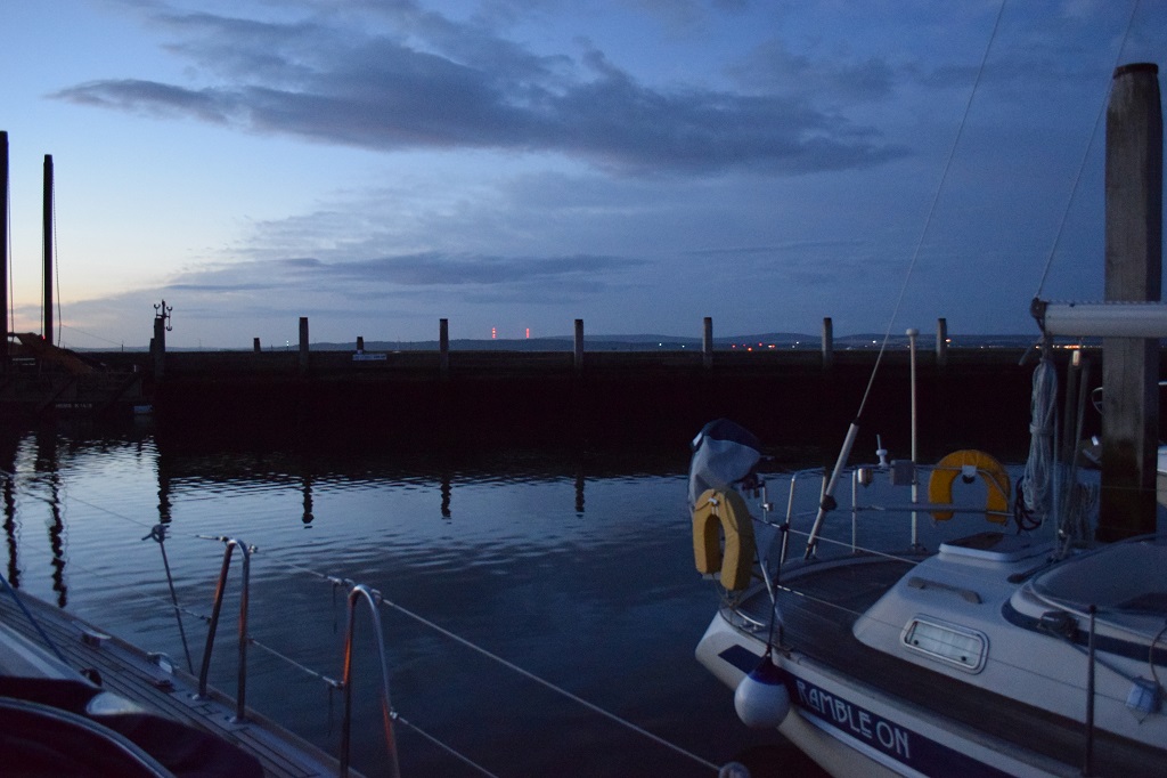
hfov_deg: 67.4
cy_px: 389
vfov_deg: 47.9
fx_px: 875
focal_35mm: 27
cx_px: 584
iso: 6400
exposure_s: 1/10
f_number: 3.5
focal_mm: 18
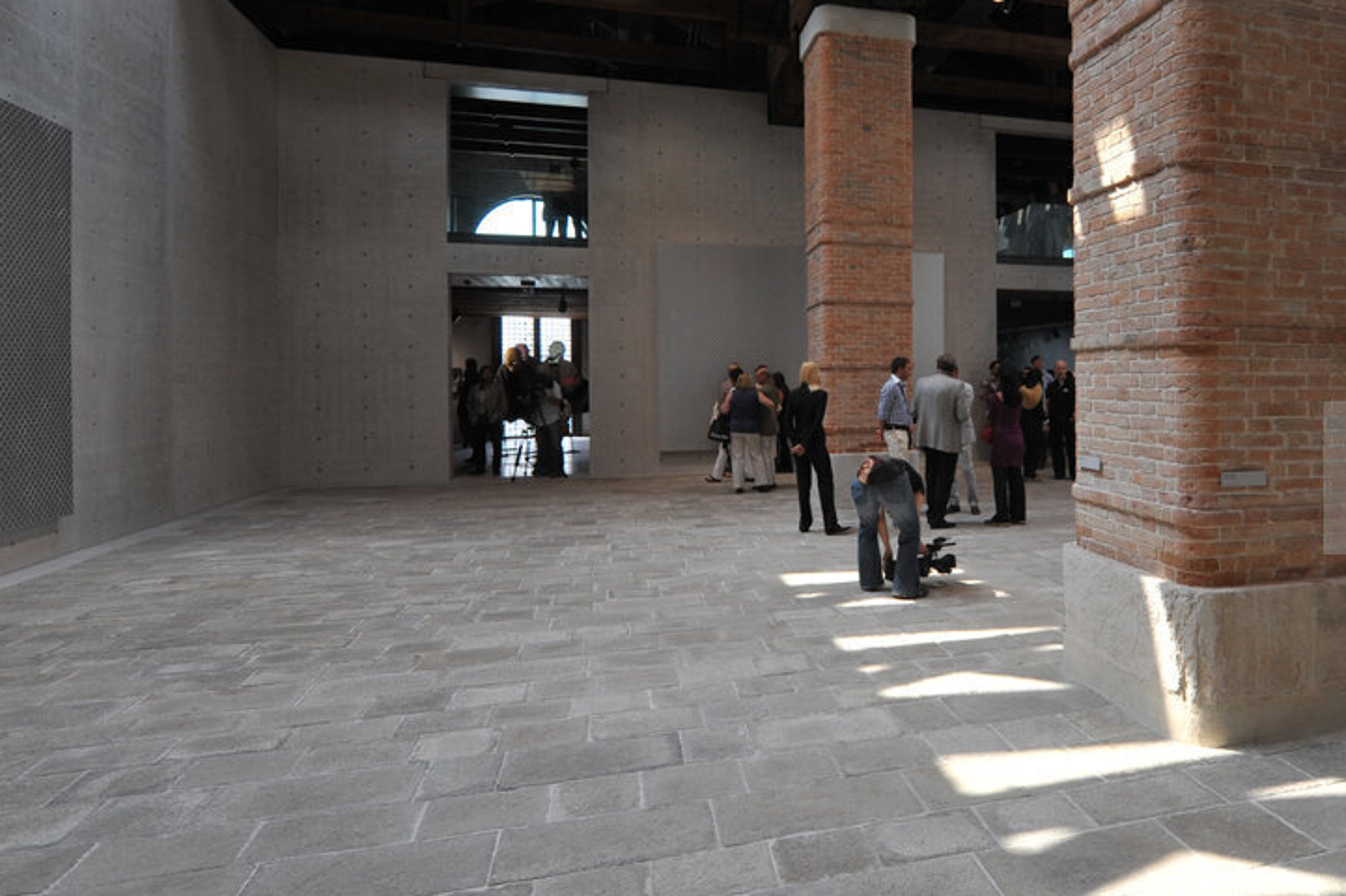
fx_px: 897
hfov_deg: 71.3
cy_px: 366
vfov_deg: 52.8
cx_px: 911
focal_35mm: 24
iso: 800
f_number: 9
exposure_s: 1/125
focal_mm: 16
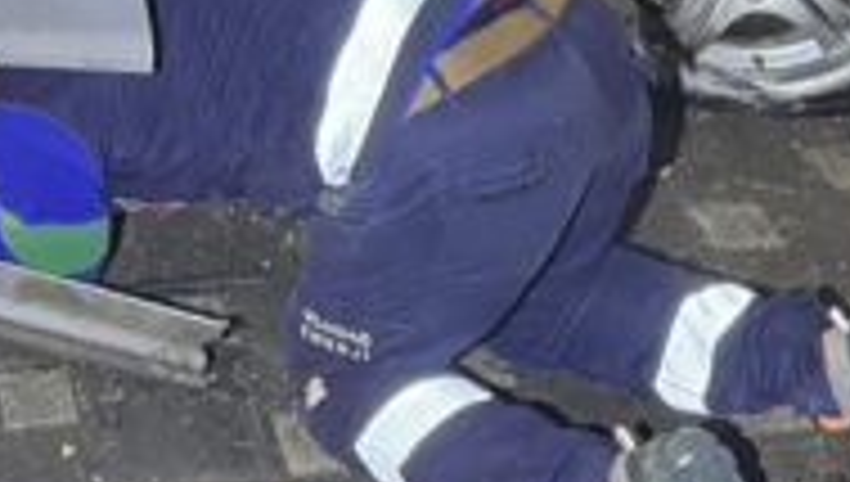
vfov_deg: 10.0
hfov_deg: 19.3
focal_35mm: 106
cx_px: -94
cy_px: -676
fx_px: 2393
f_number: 1.78
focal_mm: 6.76
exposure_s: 1/50
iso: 800
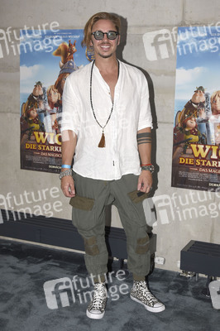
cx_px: 110
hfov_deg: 35.0
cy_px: 166
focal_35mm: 38
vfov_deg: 50.7
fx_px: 349
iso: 1000
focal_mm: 38
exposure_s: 1/125
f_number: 6.3
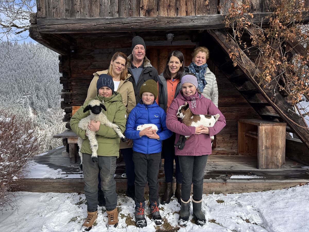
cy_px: 116
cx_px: 154
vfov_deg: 56.8
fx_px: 214
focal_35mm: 24
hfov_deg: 71.6
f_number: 1.78
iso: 80
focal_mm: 6.76
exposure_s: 1/1923
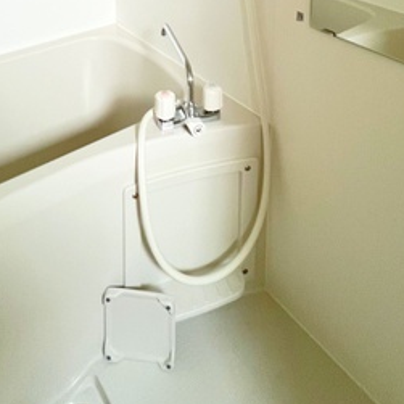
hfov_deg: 51.0
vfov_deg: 35.4
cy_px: -117
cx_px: 175
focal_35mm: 32
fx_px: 423
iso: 250
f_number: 1.8
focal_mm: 1.57
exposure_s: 1/94
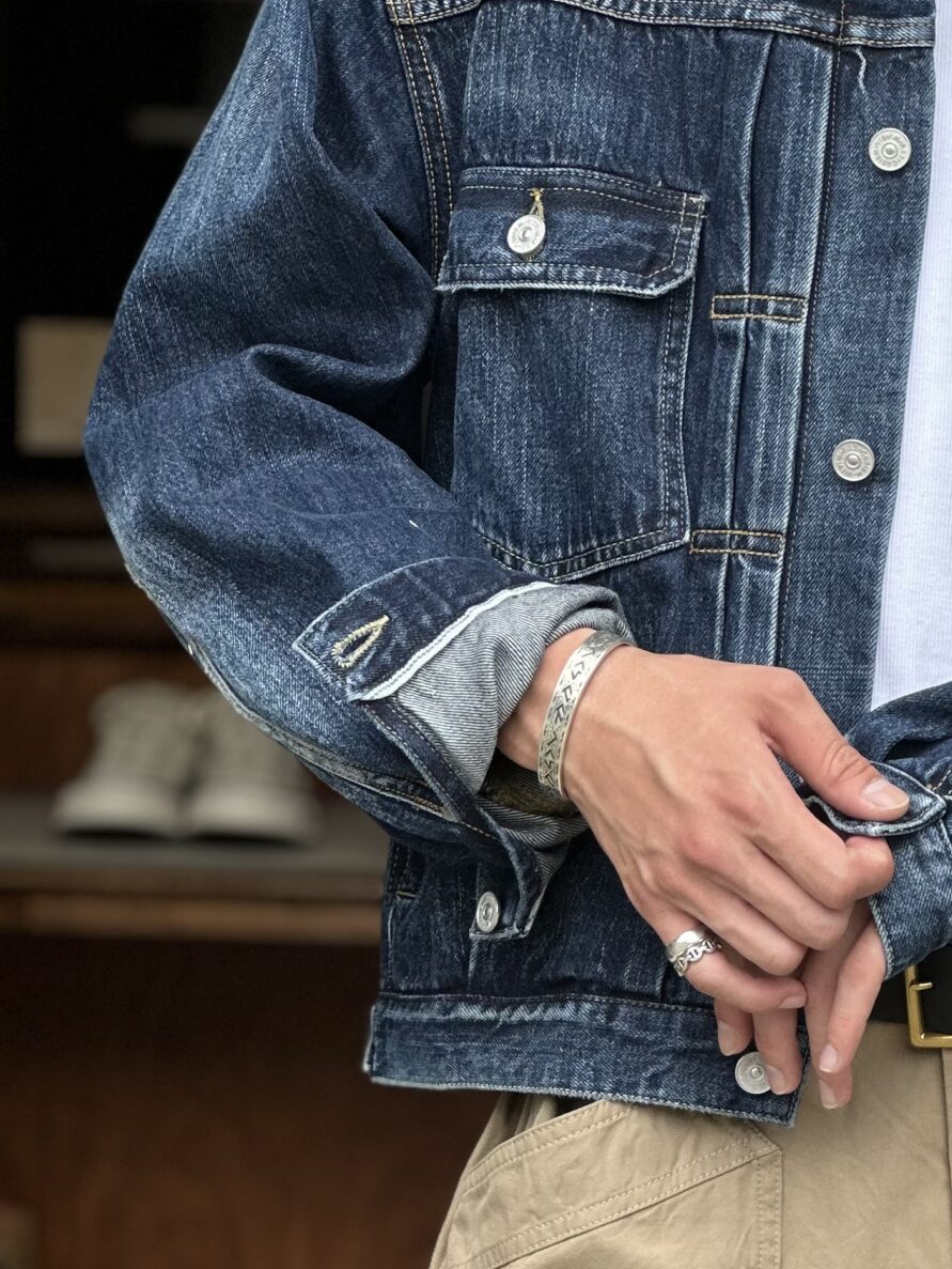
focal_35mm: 166
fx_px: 6084
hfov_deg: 8.9
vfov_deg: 11.9
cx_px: 940
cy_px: 725
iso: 25
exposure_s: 1/299
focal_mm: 9
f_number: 2.8
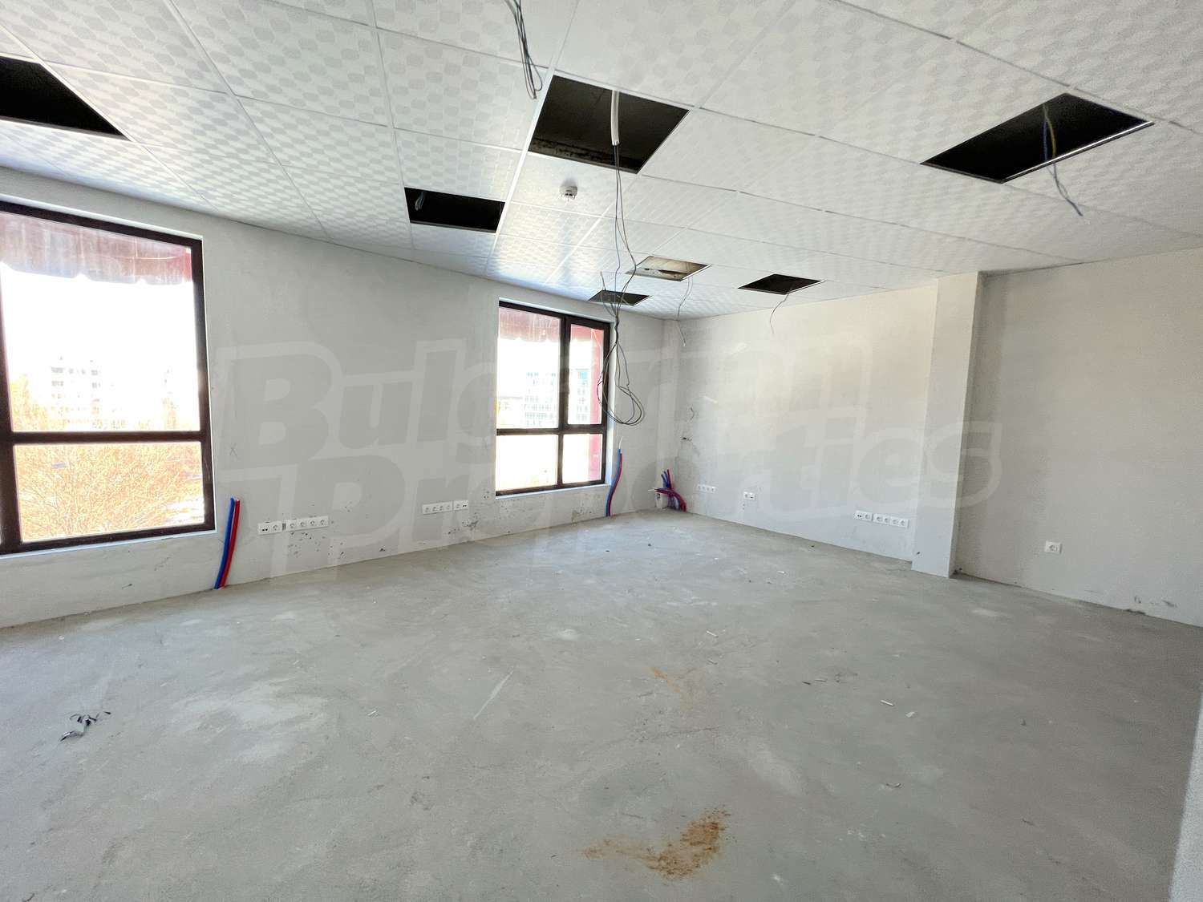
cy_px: 451
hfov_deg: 106.2
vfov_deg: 89.9
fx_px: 452
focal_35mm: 13
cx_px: 602
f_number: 1.8
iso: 100
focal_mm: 1.57
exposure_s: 1/122
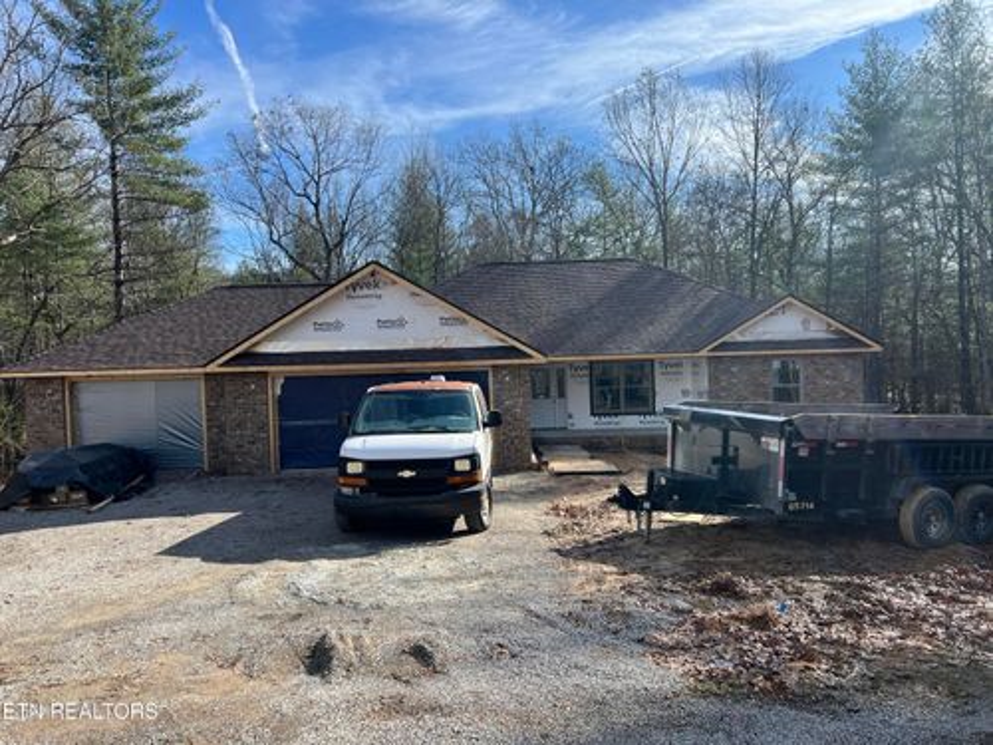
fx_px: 746
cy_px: 372
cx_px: 496
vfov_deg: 53.1
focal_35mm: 26
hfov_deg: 67.3
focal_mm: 5.7
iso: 50
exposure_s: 1/2165
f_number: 1.5
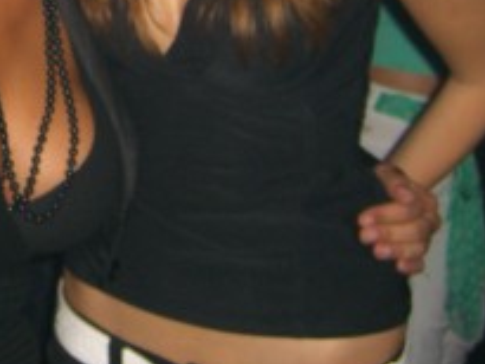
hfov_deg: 17.1
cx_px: -50
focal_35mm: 111
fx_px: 1556
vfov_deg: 12.8
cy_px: -147
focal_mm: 7.9
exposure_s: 1/60
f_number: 2.8
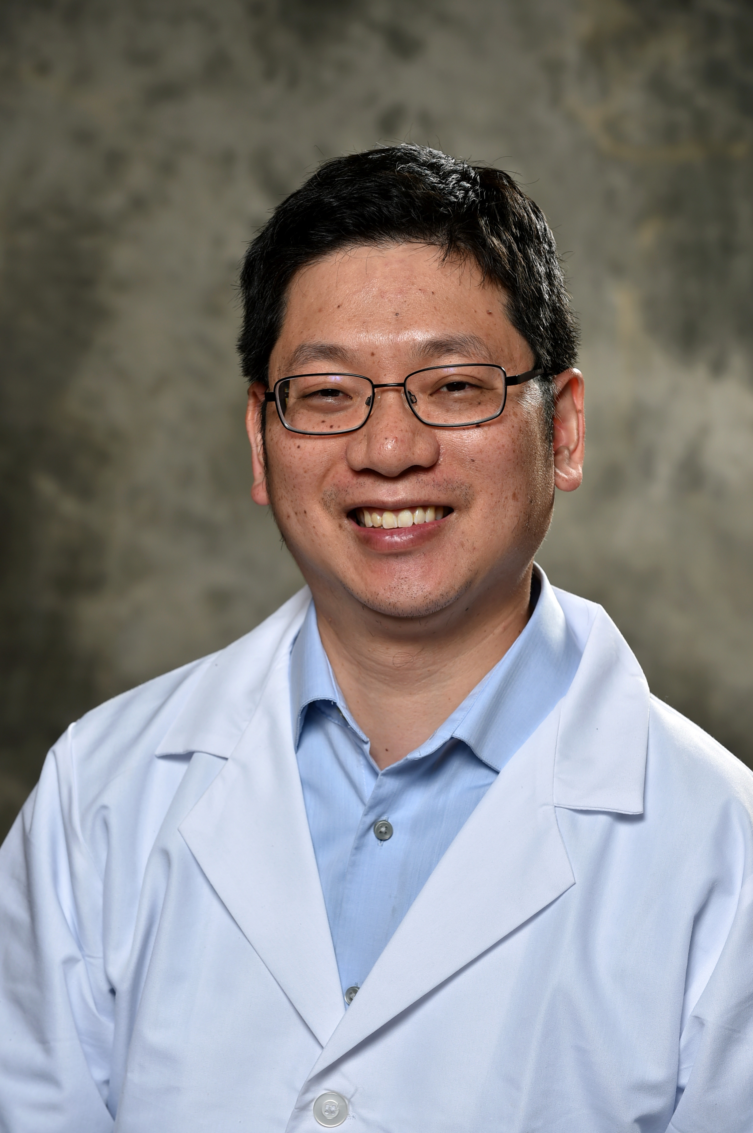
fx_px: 4874
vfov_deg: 13.3
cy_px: 566
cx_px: 376
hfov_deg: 8.8
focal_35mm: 155
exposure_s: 1/125
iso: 100
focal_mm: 155
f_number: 6.3
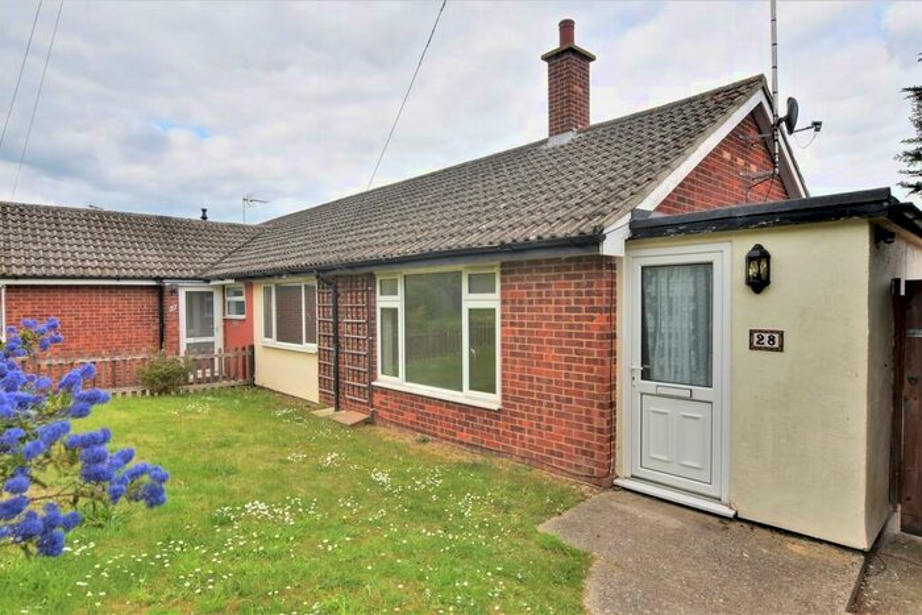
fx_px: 384
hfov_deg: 100.4
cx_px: 461
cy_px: 308
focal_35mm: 15
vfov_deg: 77.4
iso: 100
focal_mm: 10
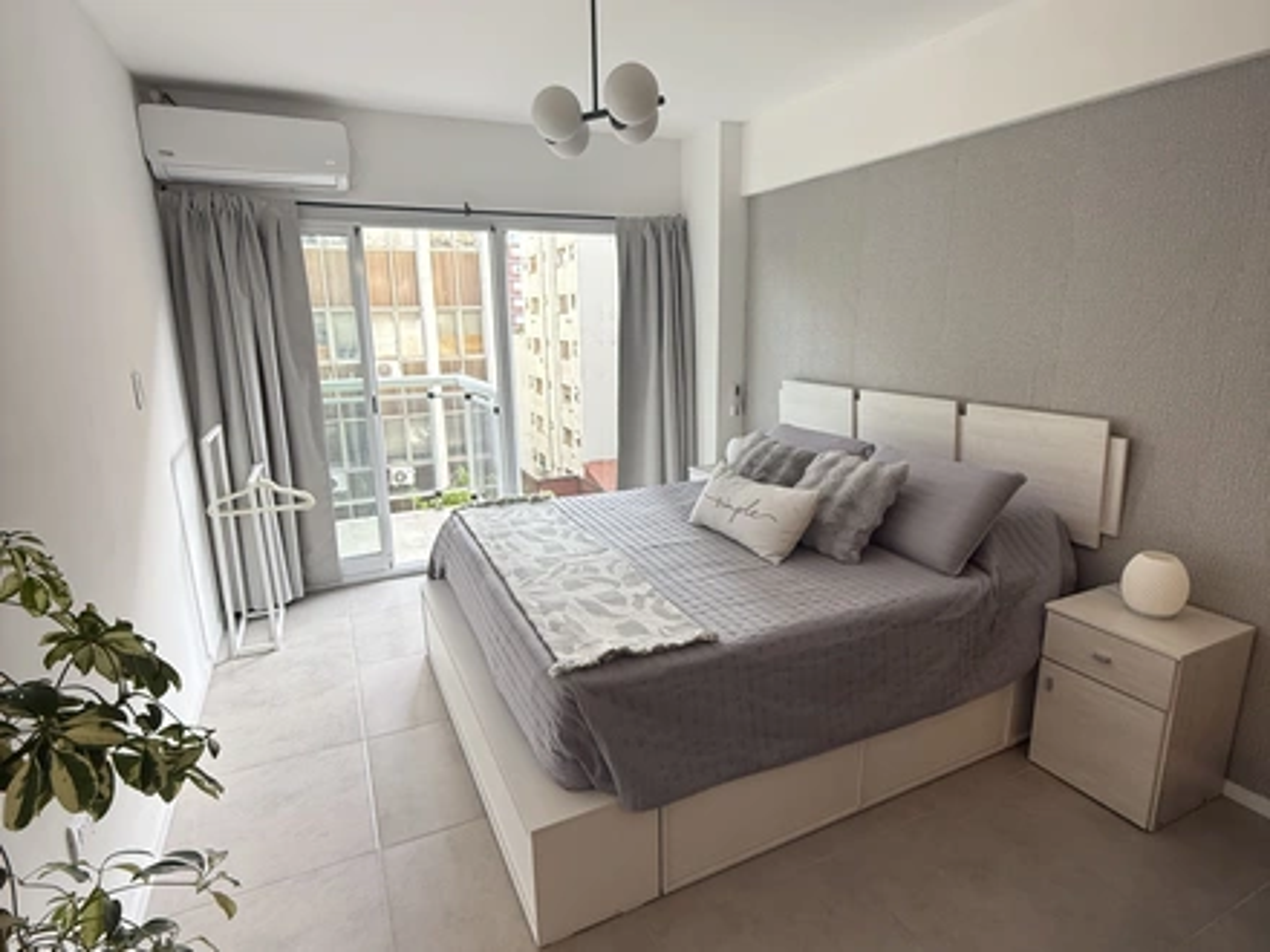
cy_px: 476
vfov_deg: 85.7
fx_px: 514
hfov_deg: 102.1
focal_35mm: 14
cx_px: 635
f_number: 2.2
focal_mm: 2.22
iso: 320
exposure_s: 1/91
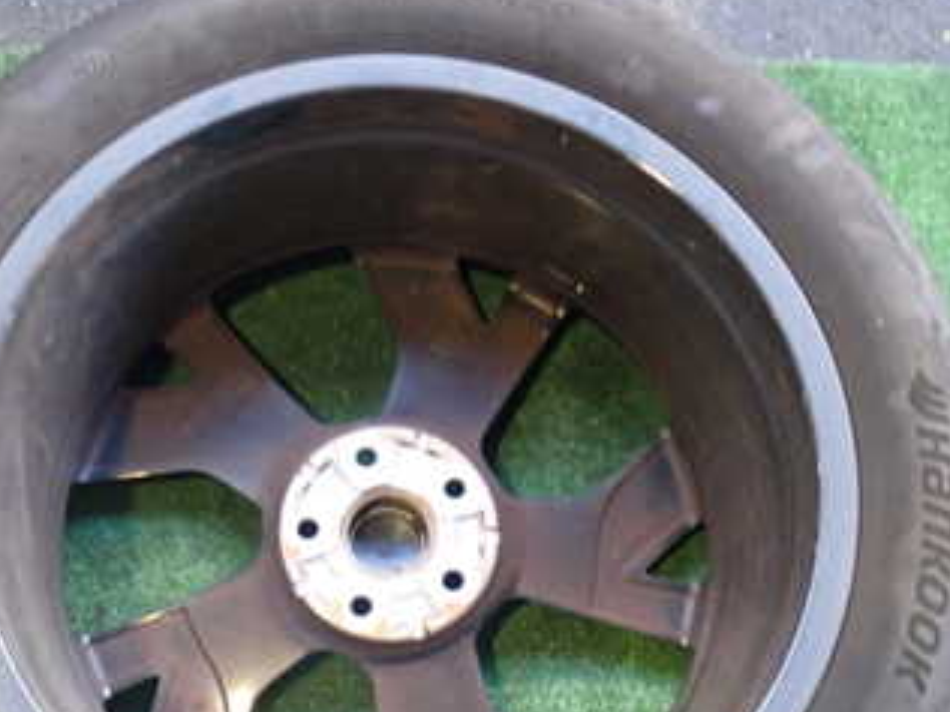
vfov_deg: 25.4
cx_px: 370
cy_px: 514
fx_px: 1564
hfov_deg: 33.7
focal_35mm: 57
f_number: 2.3
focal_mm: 5.4
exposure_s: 1/30
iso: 250
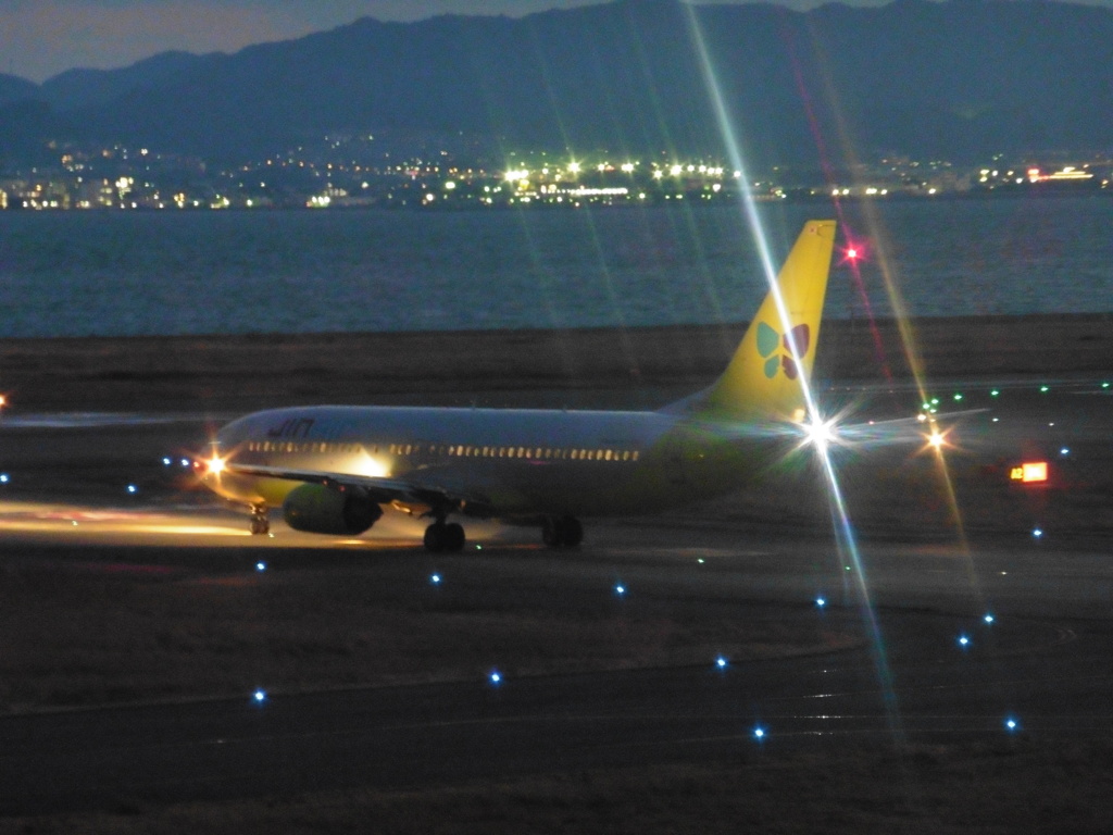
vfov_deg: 6.0
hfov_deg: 8.0
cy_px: 418
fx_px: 8006
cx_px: 556
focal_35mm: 249
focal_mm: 44.4
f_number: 5.7
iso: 1600
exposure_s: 1/4
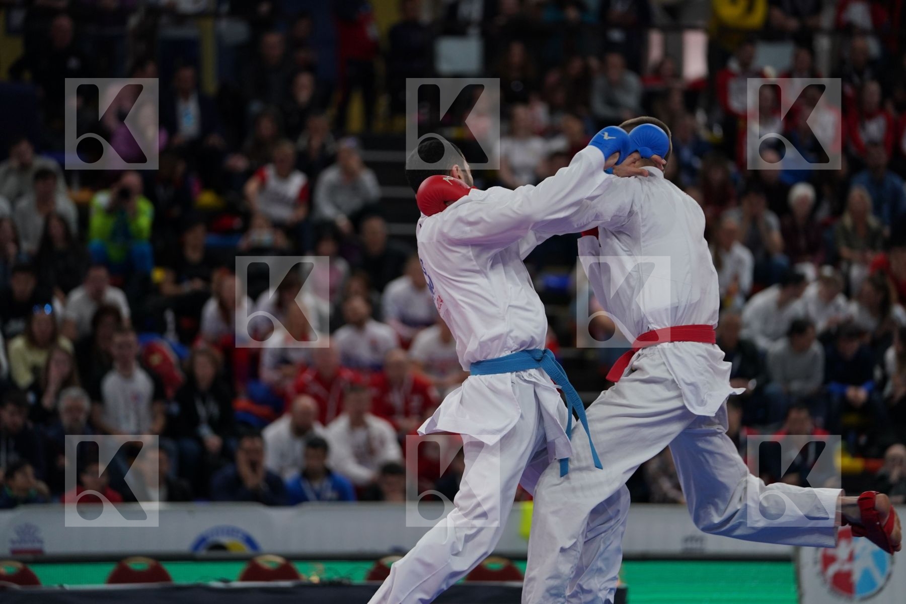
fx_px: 4228
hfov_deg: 12.2
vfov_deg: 8.2
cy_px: 302
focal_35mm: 168
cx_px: 453
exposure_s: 1/1000
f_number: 2.8
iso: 1250
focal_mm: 168
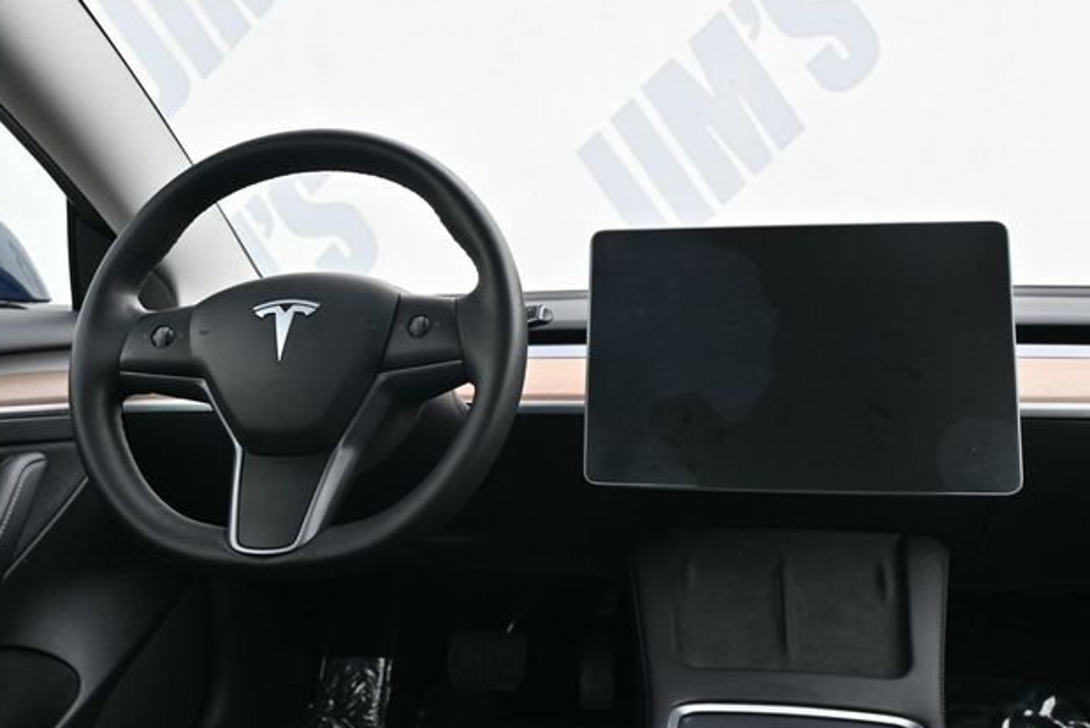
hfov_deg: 56.8
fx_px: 1007
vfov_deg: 39.7
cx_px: 541
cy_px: 369
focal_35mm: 33
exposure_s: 1/250
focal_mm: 21.5
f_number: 4
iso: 400
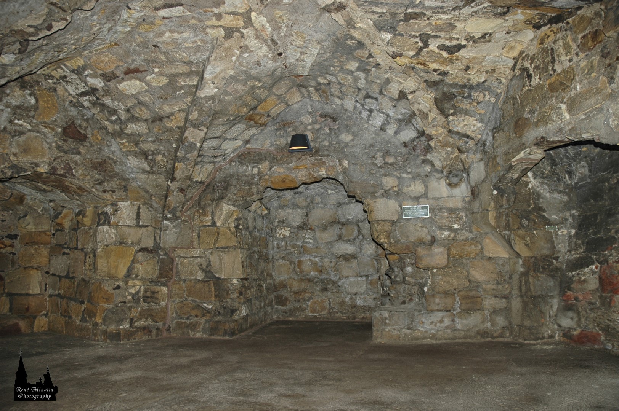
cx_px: 310
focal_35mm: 27
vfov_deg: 47.9
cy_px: 206
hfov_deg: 67.4
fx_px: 464
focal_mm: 18
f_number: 4
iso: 200
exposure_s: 1/60
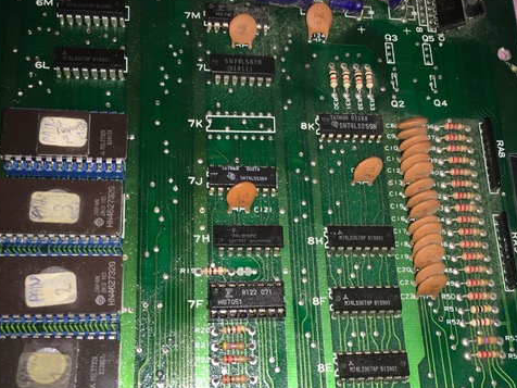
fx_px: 582
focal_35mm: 39
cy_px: 253
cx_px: 262
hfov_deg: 47.9
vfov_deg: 36.5
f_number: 2.2
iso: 25
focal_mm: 4.15
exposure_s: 1/53
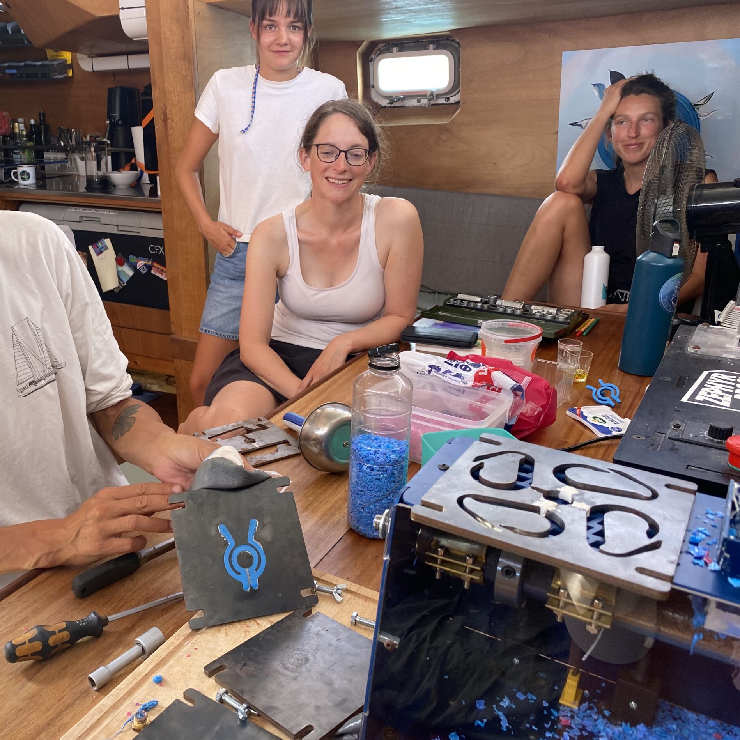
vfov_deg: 52.5
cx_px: 241
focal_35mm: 31
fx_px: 750
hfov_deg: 51.5
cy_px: 369
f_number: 1.8
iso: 125
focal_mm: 4.25
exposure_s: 1/121
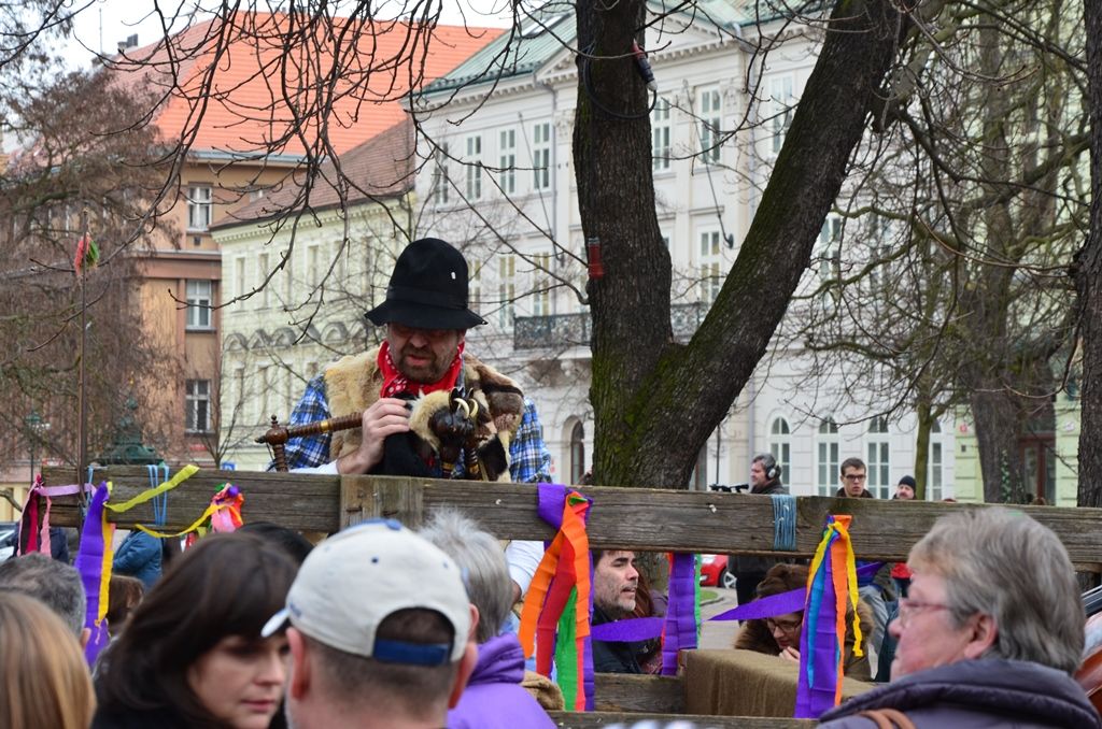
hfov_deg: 18.2
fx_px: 3436
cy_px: 364
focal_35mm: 112
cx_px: 551
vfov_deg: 12.1
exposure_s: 1/40
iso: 400
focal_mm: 75
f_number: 9
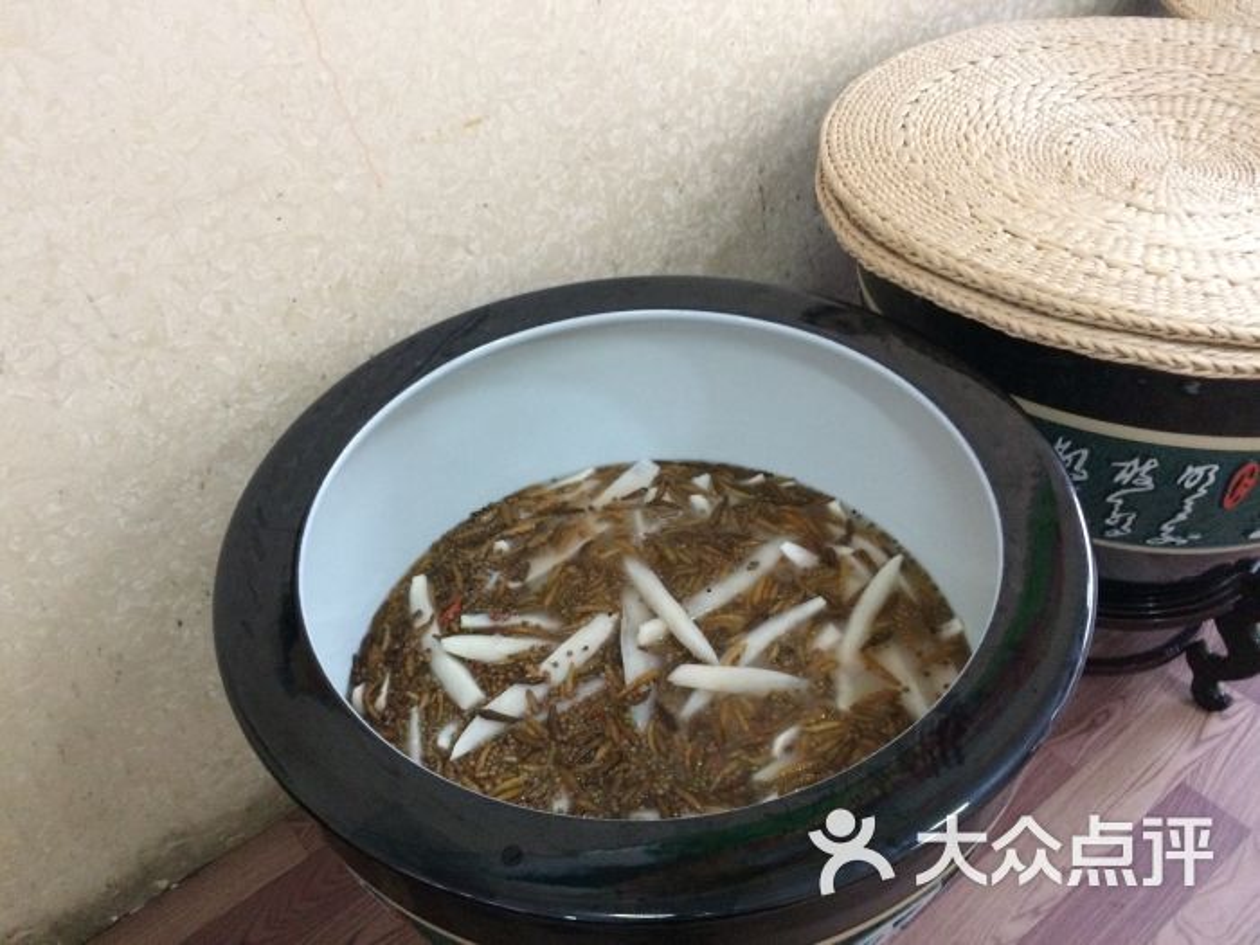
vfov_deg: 48.2
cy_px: 472
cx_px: 630
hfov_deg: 61.7
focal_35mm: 29
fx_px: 1056
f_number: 2.2
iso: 320
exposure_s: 1/25
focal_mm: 4.15
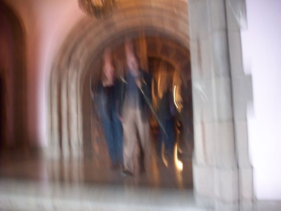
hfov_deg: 50.1
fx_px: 300
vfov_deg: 38.7
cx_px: 140
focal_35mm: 37
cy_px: 106
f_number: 2.8
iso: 200
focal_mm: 6.2
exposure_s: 1/8
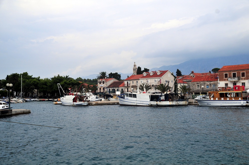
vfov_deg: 34.1
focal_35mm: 39
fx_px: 269
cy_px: 82
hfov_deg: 49.6
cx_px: 124
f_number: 6.3
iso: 250
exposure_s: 1/2000
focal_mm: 26
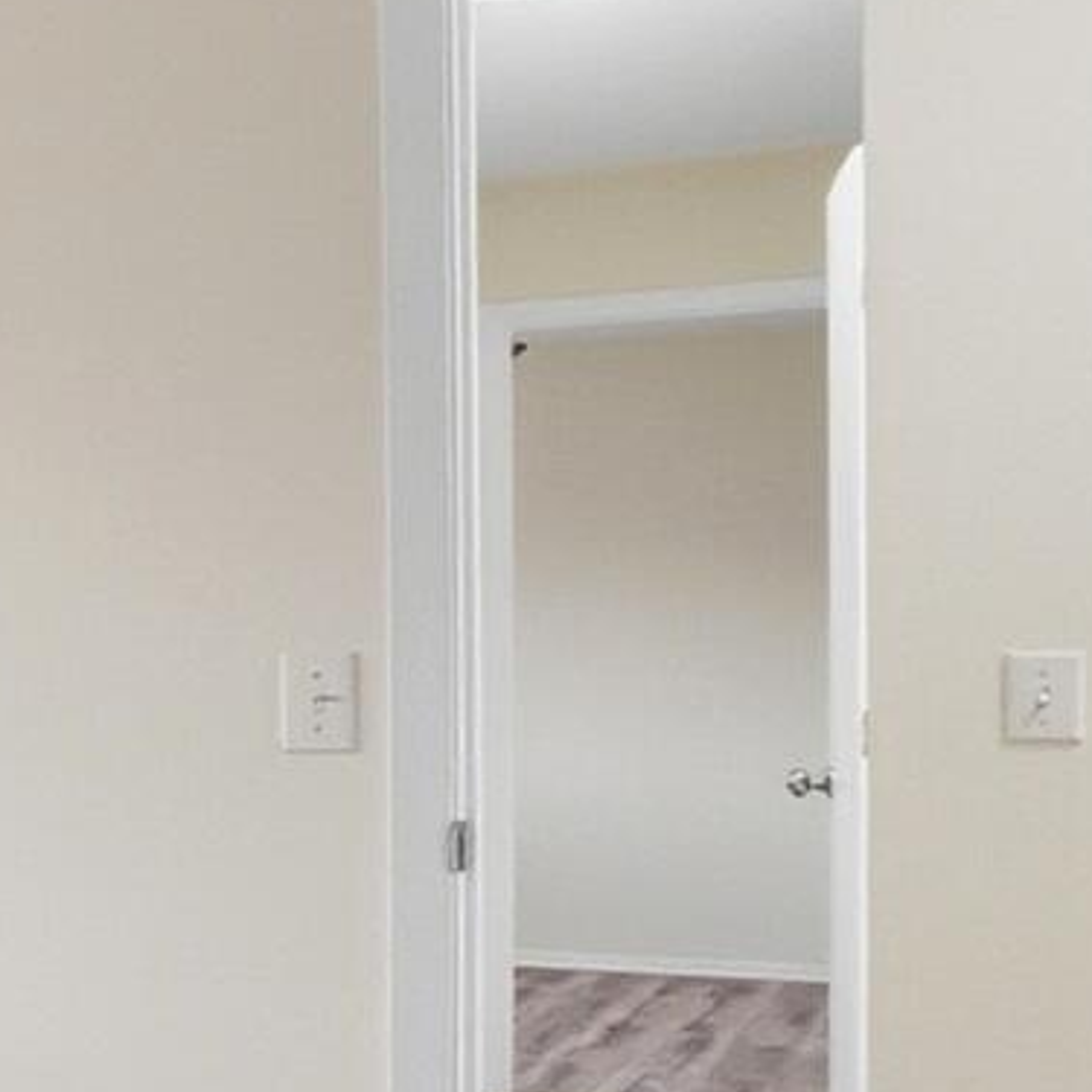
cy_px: 636
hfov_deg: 14.3
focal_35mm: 68
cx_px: -1639
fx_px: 2427
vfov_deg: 25.3
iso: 100
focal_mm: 10
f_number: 4
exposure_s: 1/250
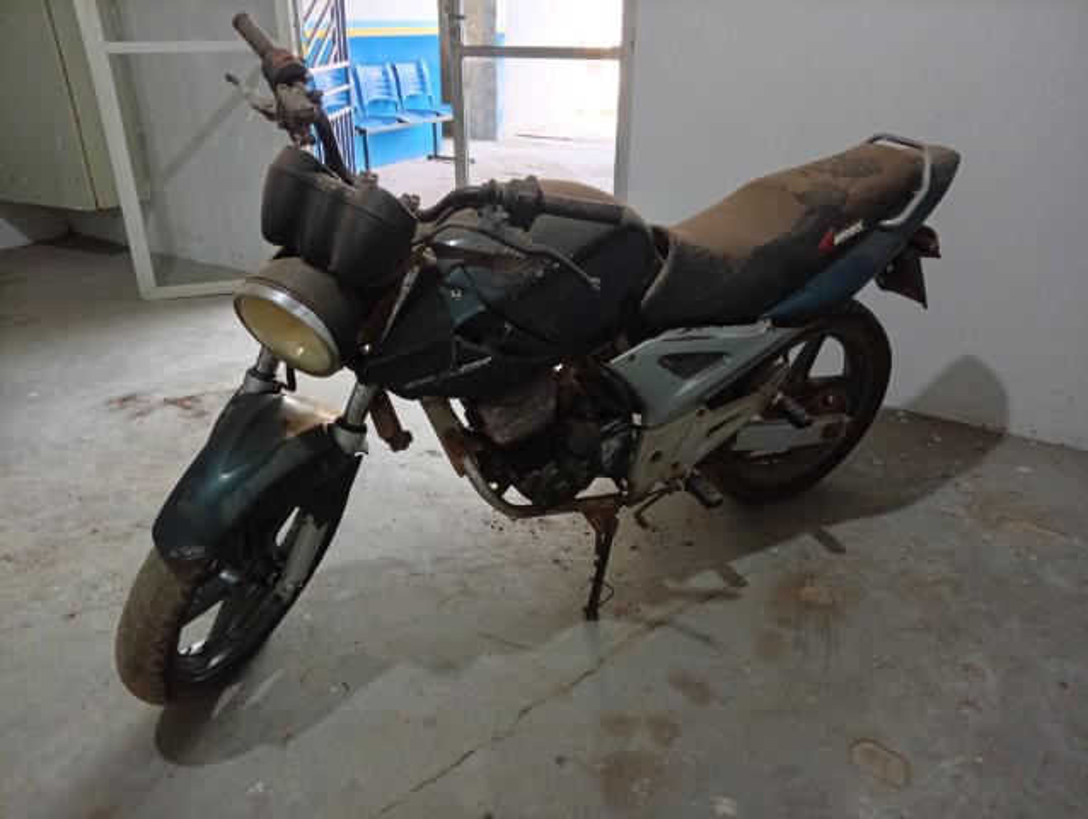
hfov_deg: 67.2
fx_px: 818
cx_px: 544
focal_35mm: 26
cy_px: 410
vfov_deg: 53.2
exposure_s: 1/30
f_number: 1.8
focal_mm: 4.15
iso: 461
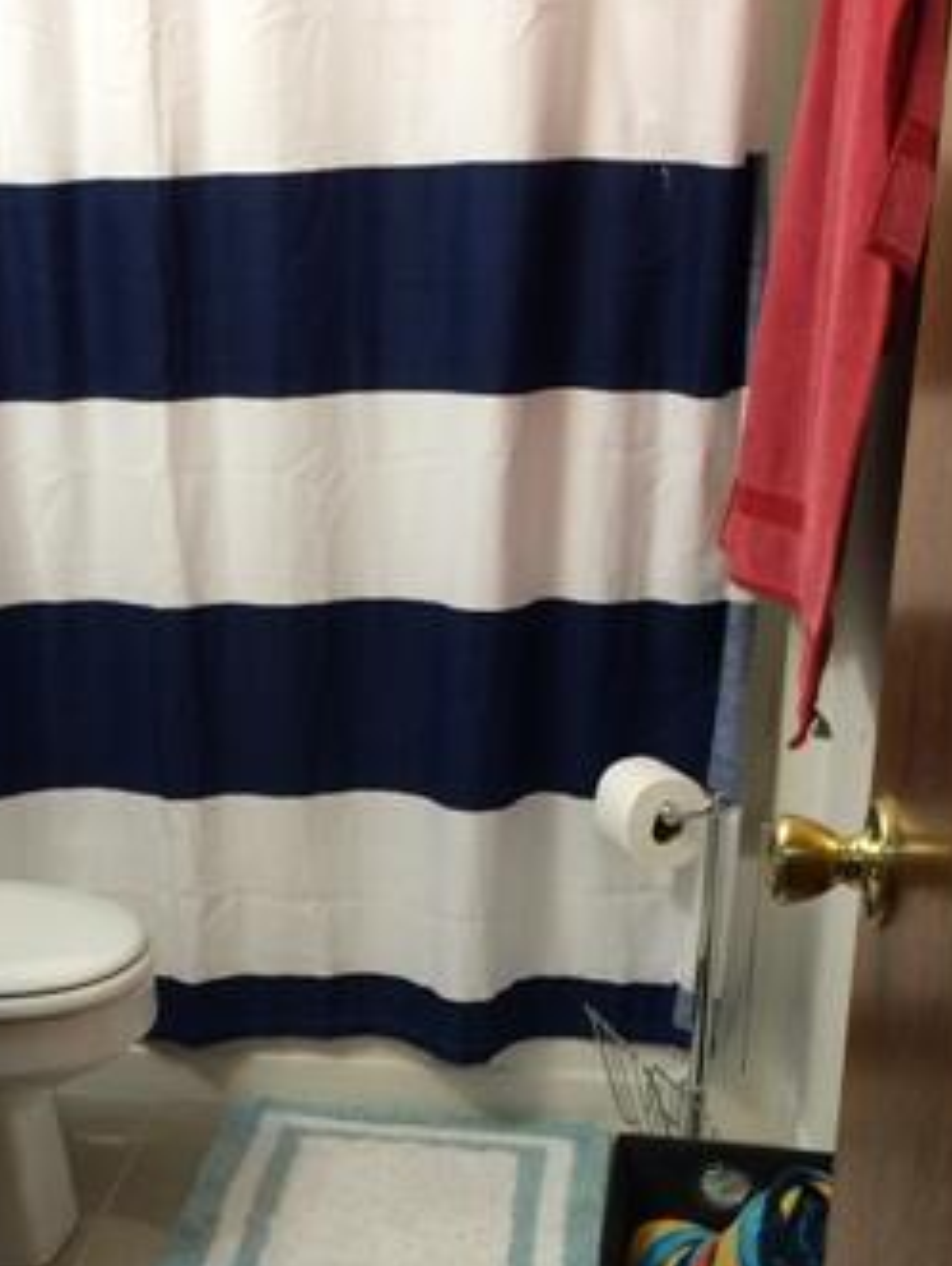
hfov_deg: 25.9
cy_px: 937
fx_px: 2050
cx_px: 271
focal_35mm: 56
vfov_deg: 33.7
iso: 125
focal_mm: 4.15
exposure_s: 1/30
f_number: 2.2
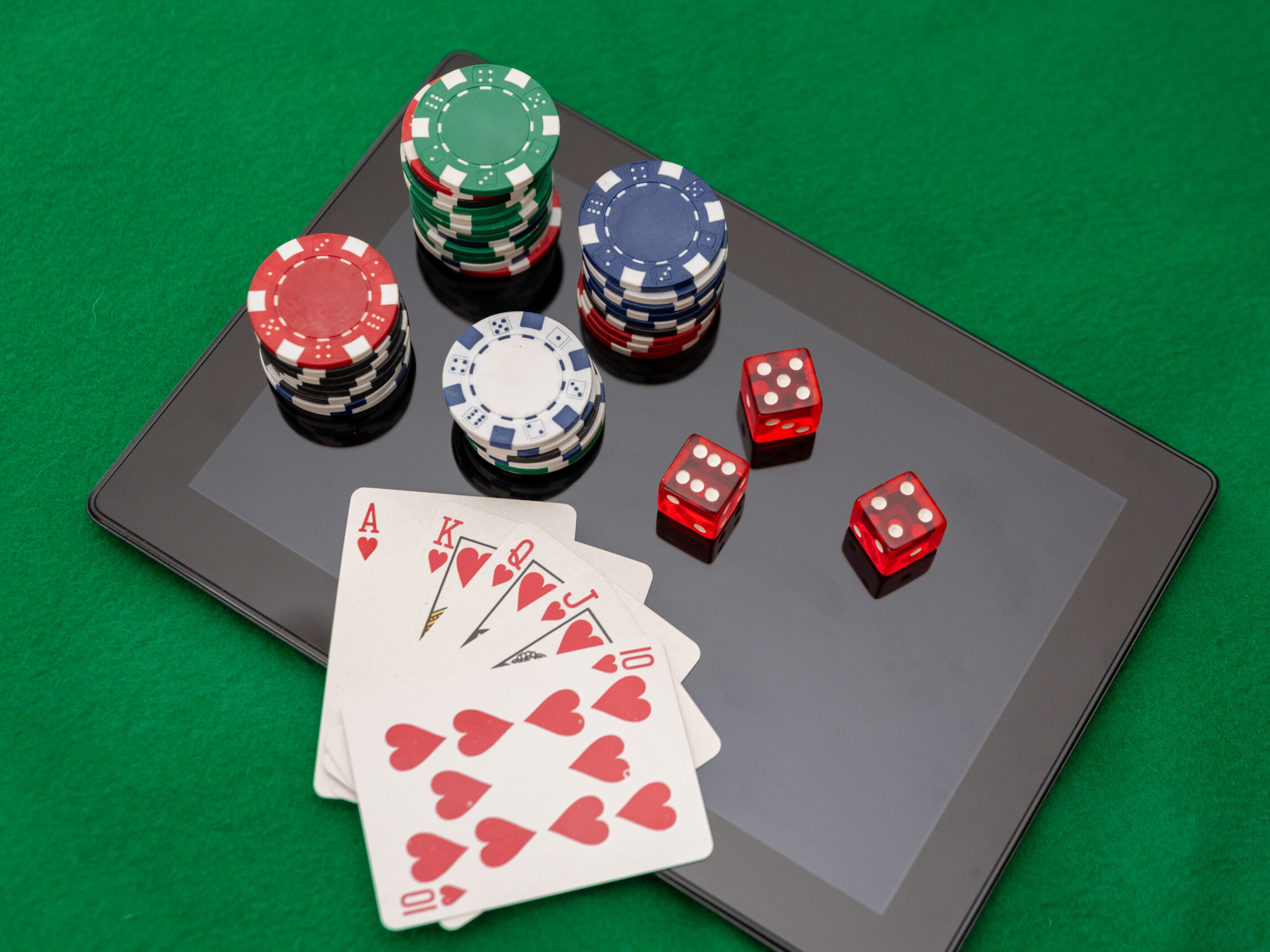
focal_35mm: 63
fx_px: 2311
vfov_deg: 23.3
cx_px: 710
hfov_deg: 30.7
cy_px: 476
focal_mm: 58
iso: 400
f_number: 3.2
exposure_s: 1/200
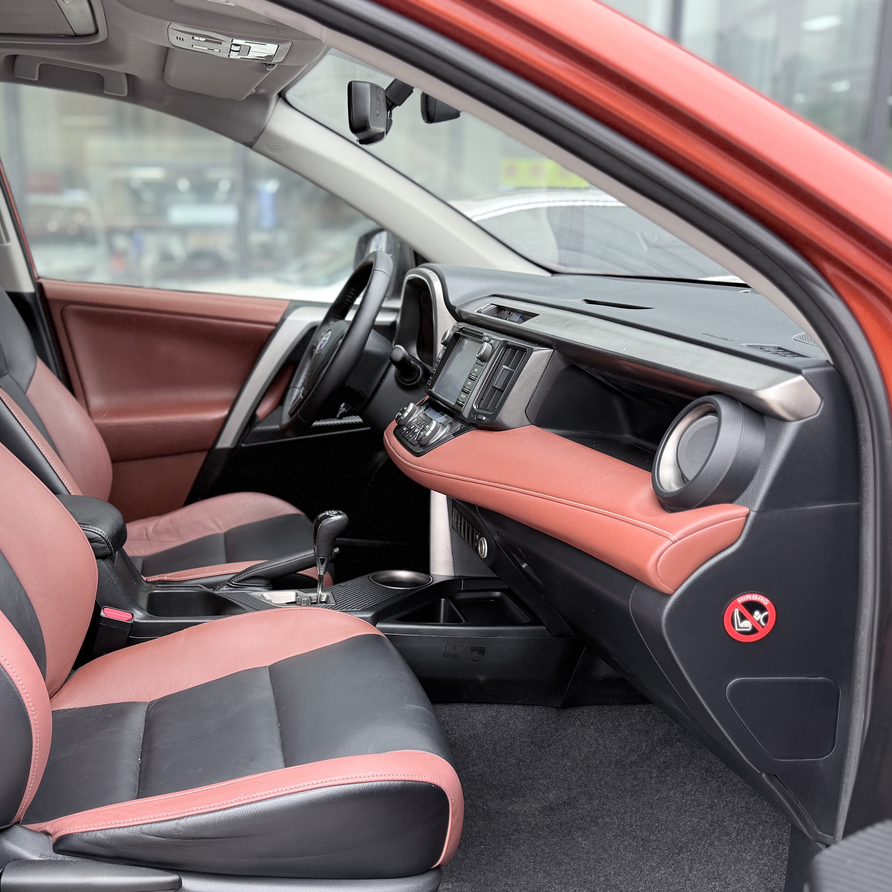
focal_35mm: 36
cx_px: 297
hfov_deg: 45.3
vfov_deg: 45.9
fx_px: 1050
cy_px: 508
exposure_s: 1/121
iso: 125
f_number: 1.78
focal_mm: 6.76
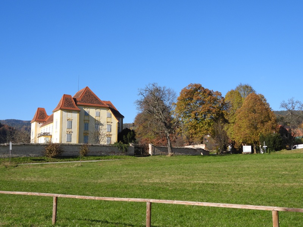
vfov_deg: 30.9
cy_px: 114
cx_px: 152
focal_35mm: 47
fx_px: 411
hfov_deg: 40.4
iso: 100
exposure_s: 1/1250
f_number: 3.2
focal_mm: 8.4
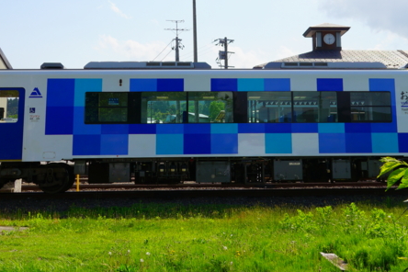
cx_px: 225
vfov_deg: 24.5
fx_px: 612
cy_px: 42
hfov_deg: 36.8
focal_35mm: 54
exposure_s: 1/200
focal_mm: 20
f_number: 11
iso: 100
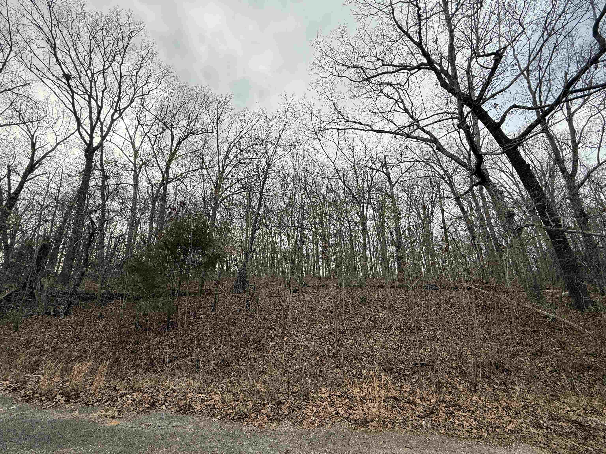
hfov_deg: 102.1
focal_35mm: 14
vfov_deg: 85.7
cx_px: 303
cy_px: 227
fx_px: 245
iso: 50
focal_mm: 2.22
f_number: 2.2
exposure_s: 1/1167
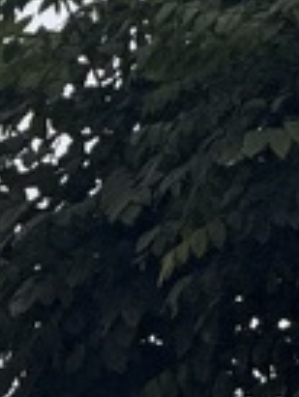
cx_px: -540
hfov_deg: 1.7
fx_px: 10315
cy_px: 979
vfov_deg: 2.2
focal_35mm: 897
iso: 50
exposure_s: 1/318
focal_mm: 15.66
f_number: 2.8
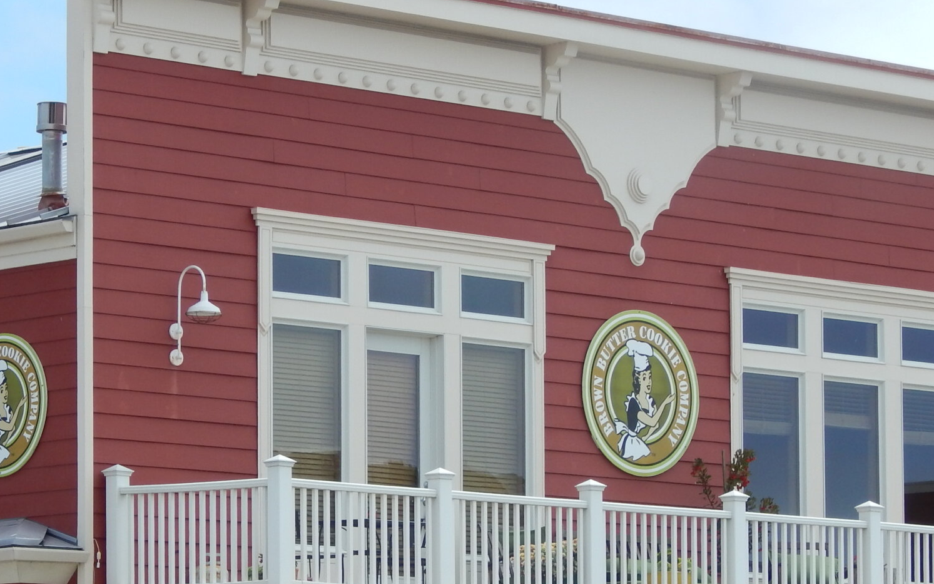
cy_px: 548
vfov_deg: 6.9
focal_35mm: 189
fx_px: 4811
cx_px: 444
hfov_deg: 11.1
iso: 125
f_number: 4.5
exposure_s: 1/800
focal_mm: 18.7
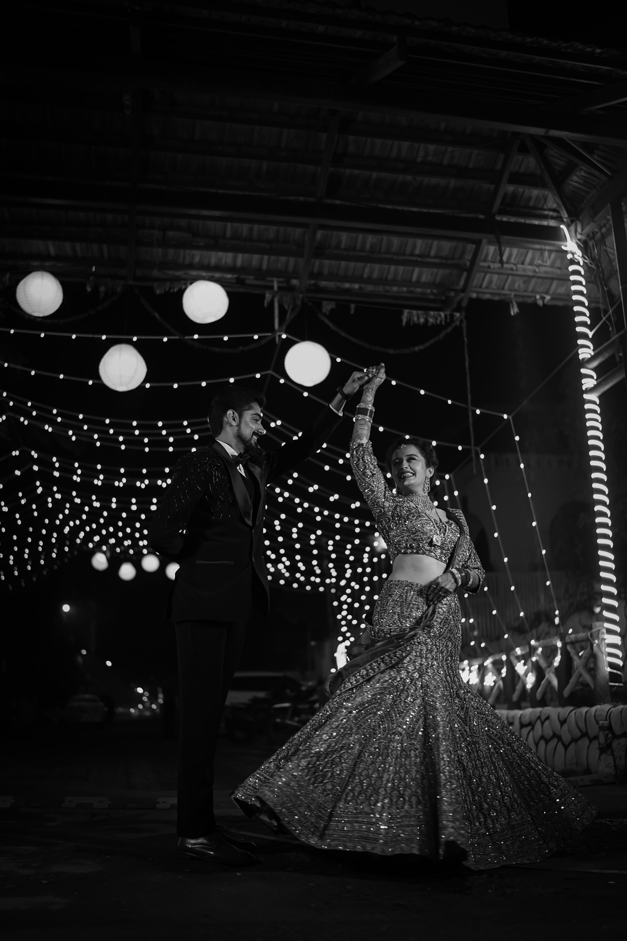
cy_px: 470
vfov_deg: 54.4
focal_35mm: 35
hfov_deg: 37.9
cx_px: 314
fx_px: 914
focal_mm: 35
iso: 400
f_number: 1.4
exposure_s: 1/160
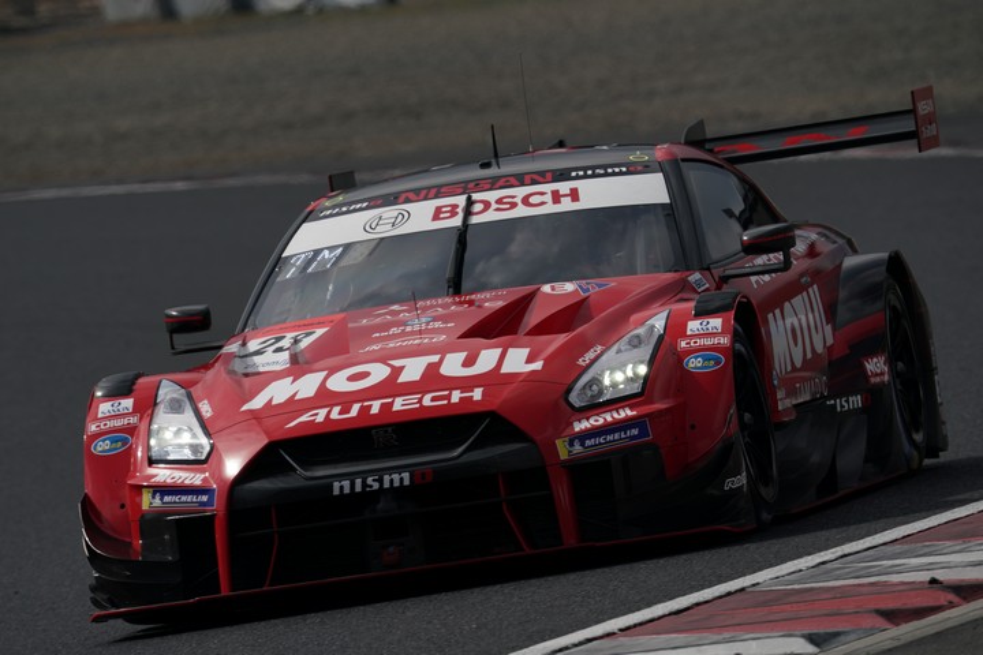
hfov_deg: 3.4
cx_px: 492
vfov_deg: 2.3
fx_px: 16382
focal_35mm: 600
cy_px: 328
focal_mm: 600
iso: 200
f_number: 11
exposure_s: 1/800
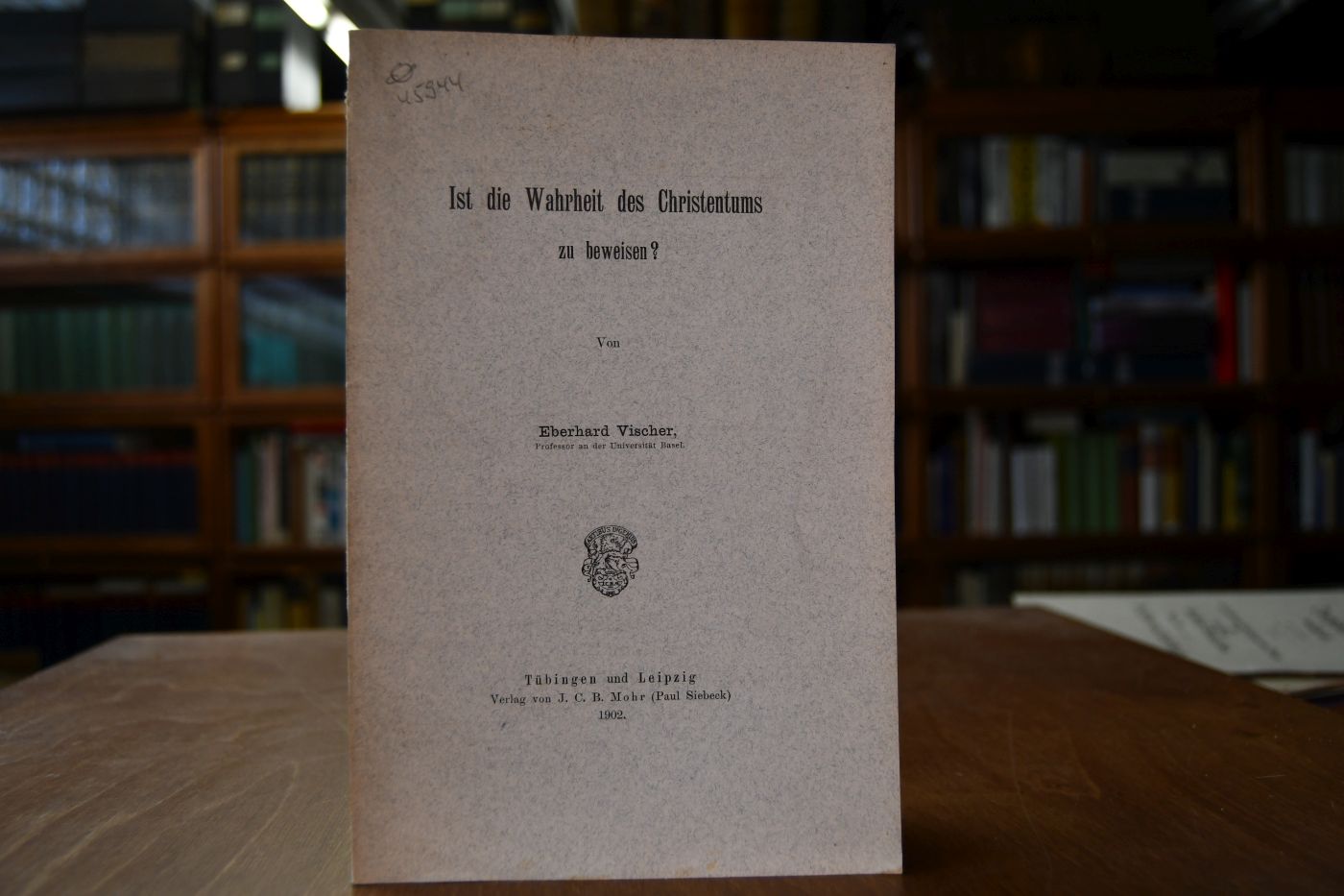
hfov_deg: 61.9
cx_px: 672
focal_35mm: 30
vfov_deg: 43.6
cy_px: 448
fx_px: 1120
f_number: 3.5
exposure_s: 1/250
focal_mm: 20
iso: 560
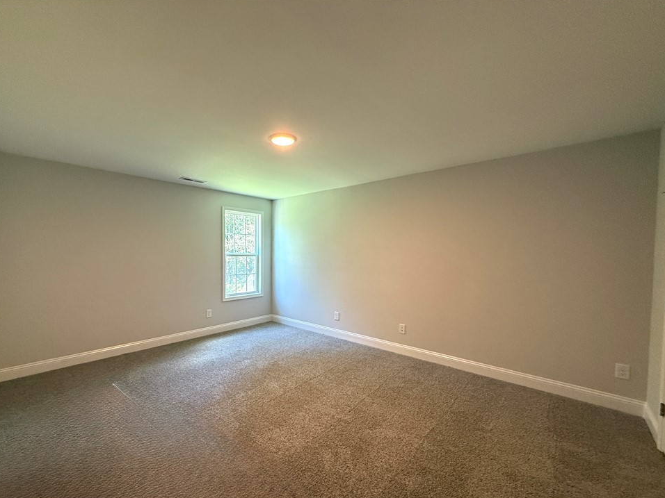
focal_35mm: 15
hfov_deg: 98.1
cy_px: 263
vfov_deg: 81.7
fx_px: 288
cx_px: 314
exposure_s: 1/120
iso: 400
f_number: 2.2
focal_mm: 2.22
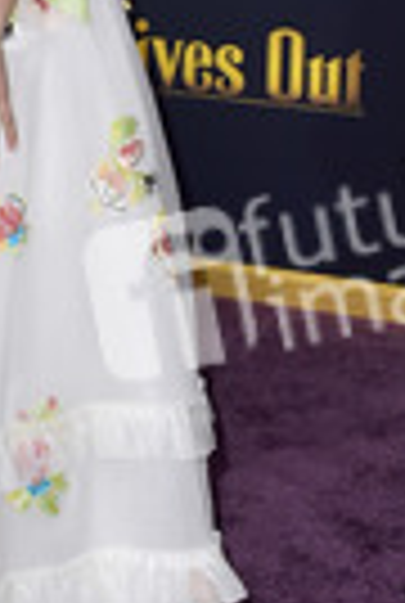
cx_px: -92
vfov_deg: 16.9
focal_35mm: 119
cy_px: 50
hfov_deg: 11.3
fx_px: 1998
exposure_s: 1/250
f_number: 7.1
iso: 500
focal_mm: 40
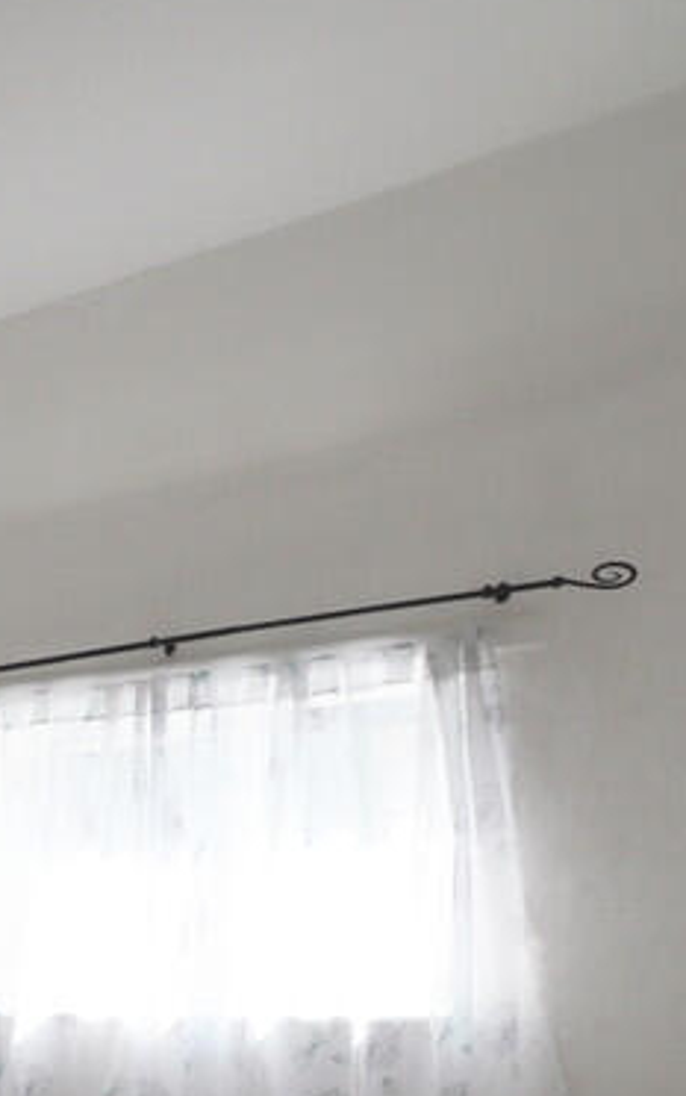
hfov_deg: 21.8
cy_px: 818
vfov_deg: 45.6
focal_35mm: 42
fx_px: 1254
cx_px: -489
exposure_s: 1/125
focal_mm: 10
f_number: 5.6
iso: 140
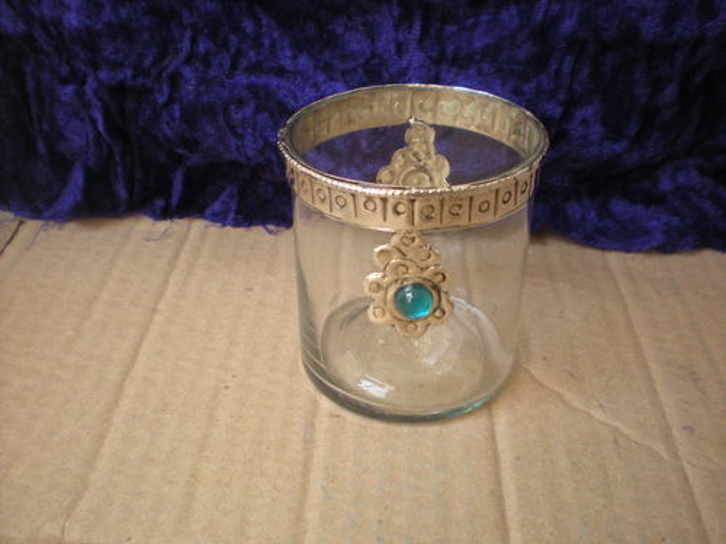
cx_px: 363
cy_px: 272
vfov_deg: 37.7
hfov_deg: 49.0
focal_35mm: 38
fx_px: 797
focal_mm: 6.3
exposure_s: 1/122
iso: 288
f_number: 3.1
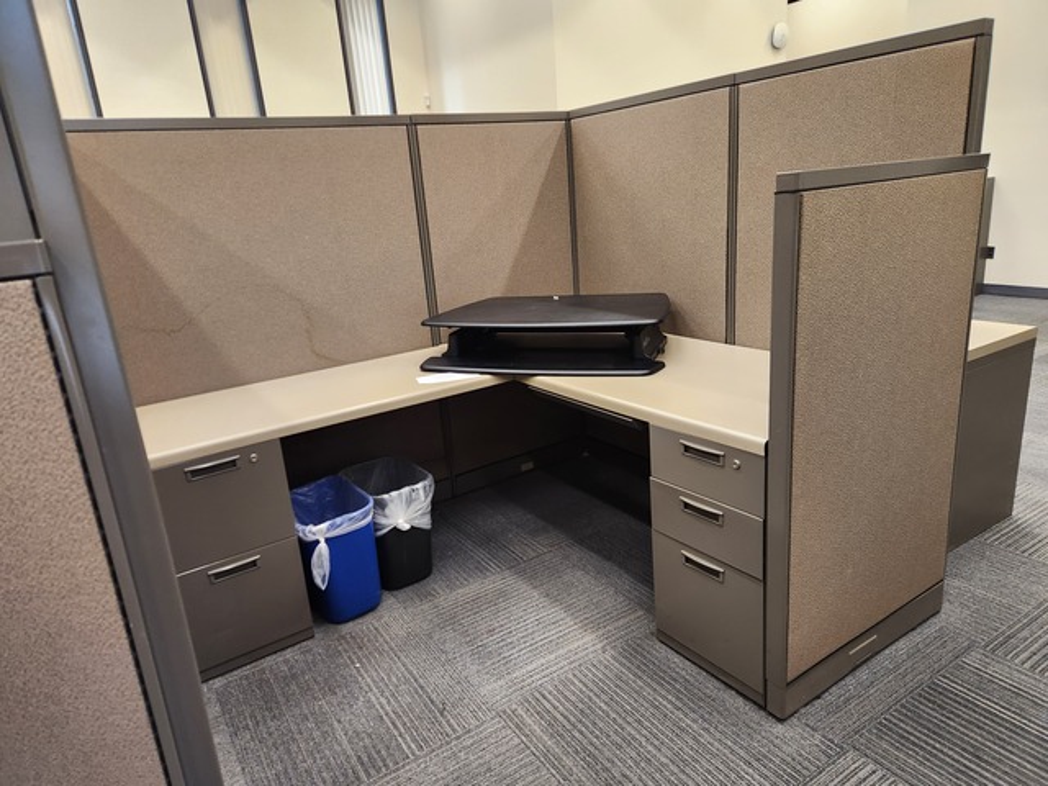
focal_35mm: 23
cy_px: 393
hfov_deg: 73.9
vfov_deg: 58.9
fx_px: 696
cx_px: 524
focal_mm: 5.4
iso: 250
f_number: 1.8
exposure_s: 1/120
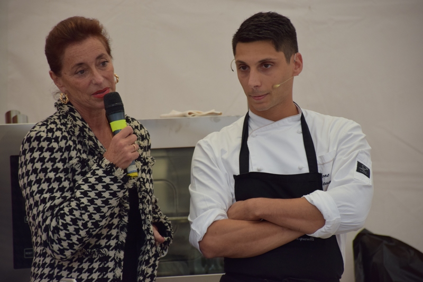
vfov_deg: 6.5
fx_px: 2467
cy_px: 141
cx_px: 212
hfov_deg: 9.8
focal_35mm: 210
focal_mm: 140
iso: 500
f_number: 5.6
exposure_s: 1/250
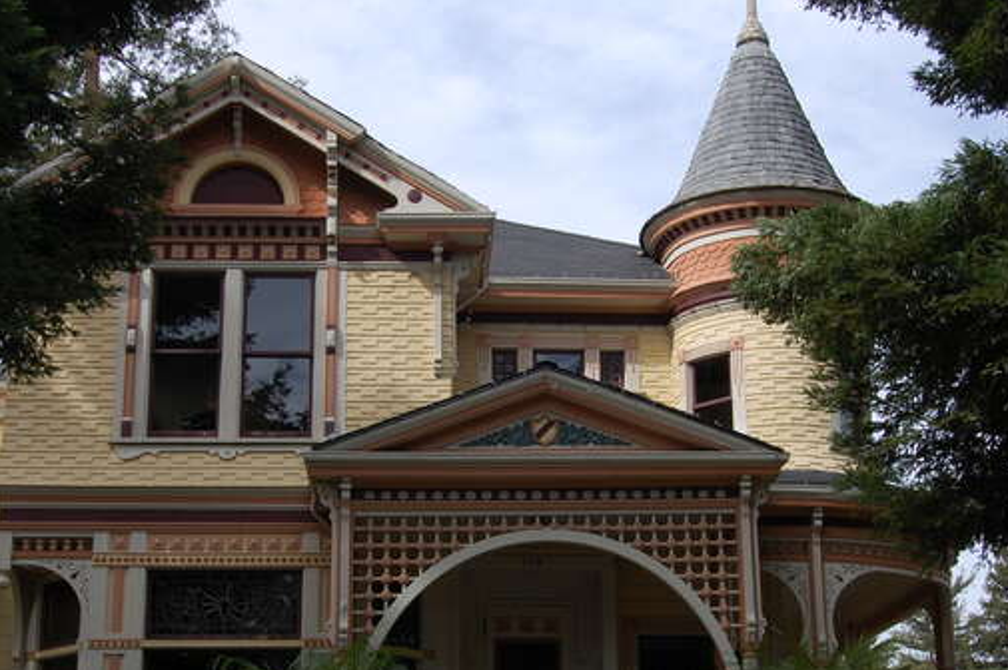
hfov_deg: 35.1
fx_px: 1595
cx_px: 507
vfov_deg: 23.6
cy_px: 447
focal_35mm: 57
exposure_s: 1/125
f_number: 13
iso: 200
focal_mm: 24
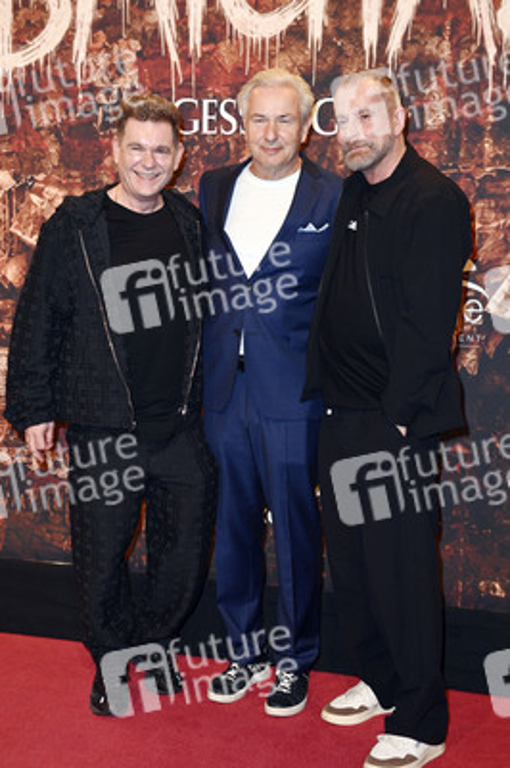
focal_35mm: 56
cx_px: 255
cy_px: 384
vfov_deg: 35.7
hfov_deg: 24.2
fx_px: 1192
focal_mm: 56
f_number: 5.6
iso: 1600
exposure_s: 1/250
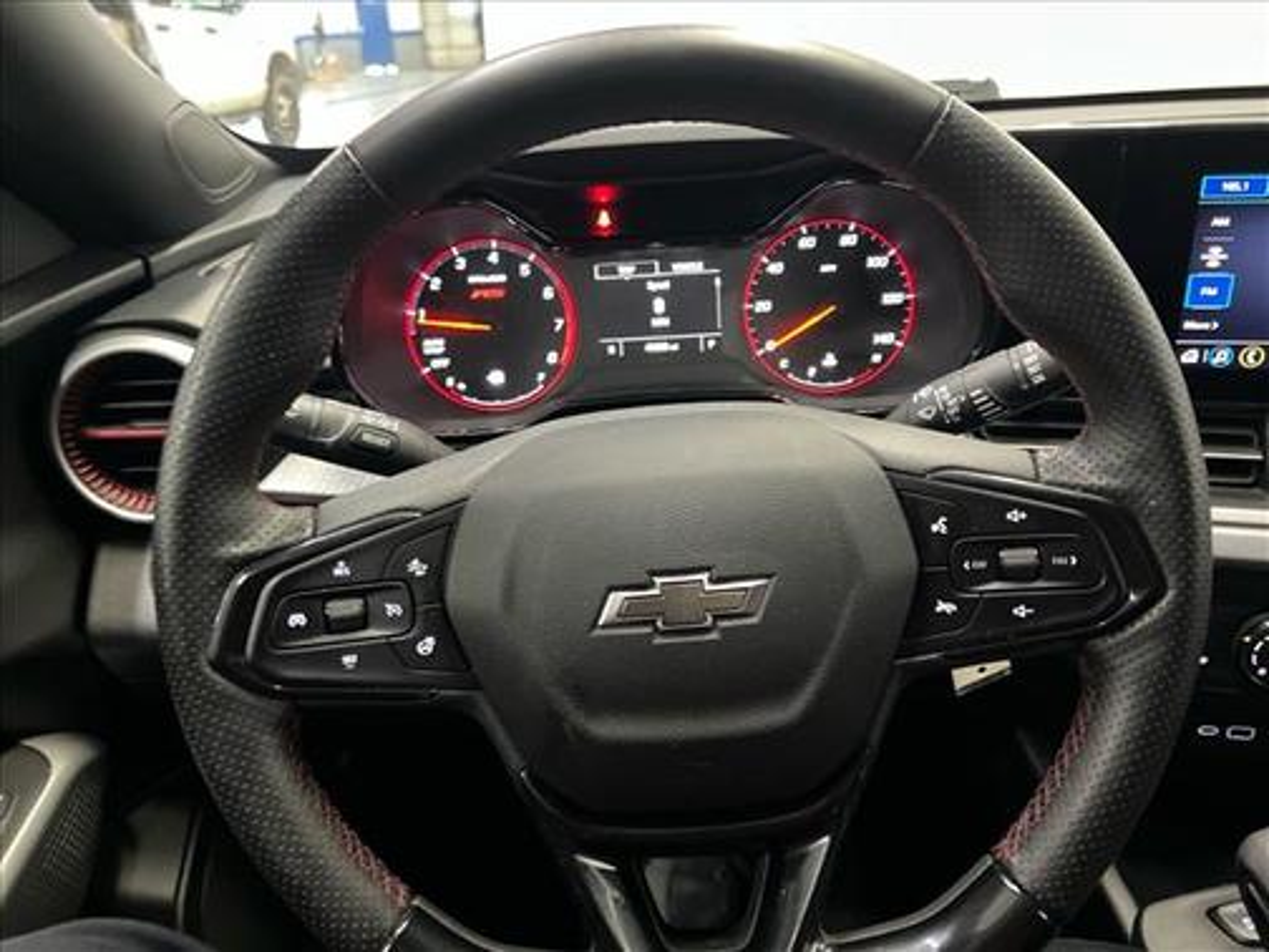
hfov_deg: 67.3
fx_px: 953
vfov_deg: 53.1
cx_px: 634
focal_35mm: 26
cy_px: 476
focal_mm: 5.7
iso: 1000
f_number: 1.5
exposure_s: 1/20
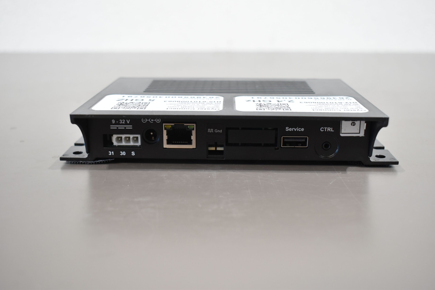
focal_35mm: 39
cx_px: 218
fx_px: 471
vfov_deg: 34.2
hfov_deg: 49.6
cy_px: 145
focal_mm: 26
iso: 800
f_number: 5
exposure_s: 1/60
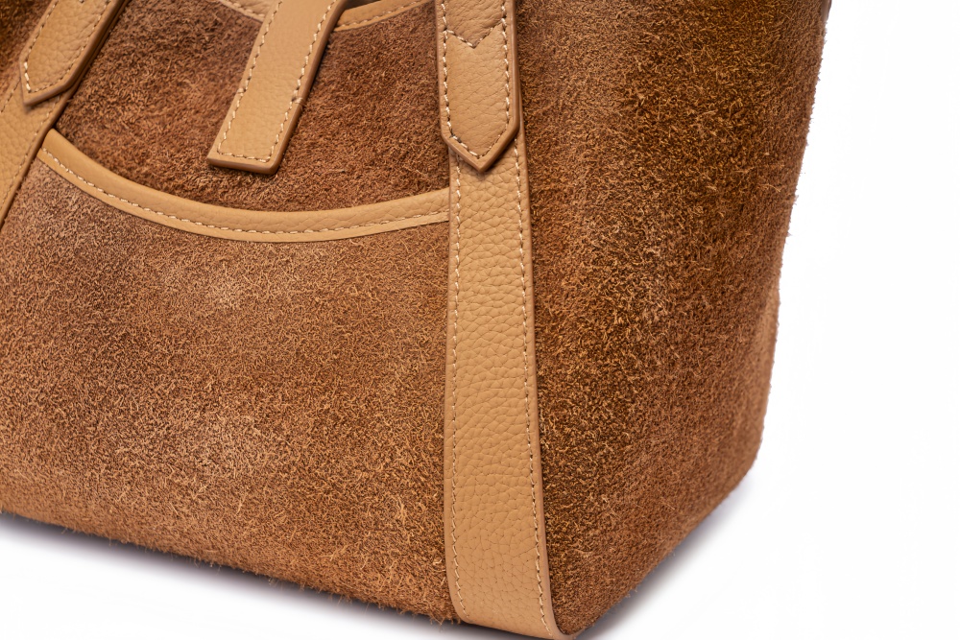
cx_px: 480
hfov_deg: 28.4
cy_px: 320
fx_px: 1893
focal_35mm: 71
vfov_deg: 19.2
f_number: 13
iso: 100
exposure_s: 1/125
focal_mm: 71
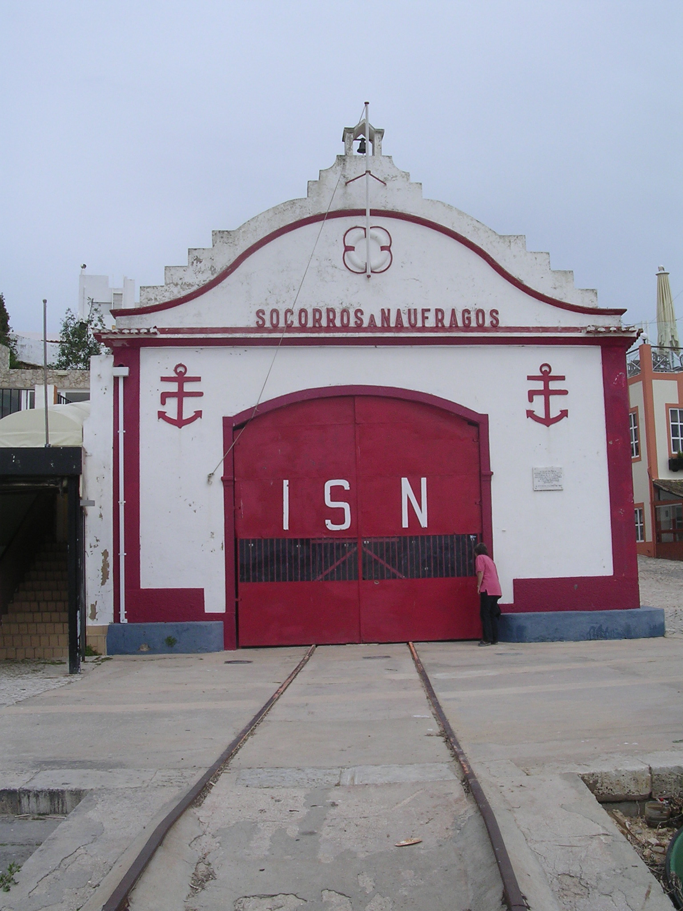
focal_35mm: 38
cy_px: 456
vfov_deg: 49.0
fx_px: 1000
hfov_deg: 37.7
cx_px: 342
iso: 100
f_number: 5.6
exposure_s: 1/441
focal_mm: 5.8
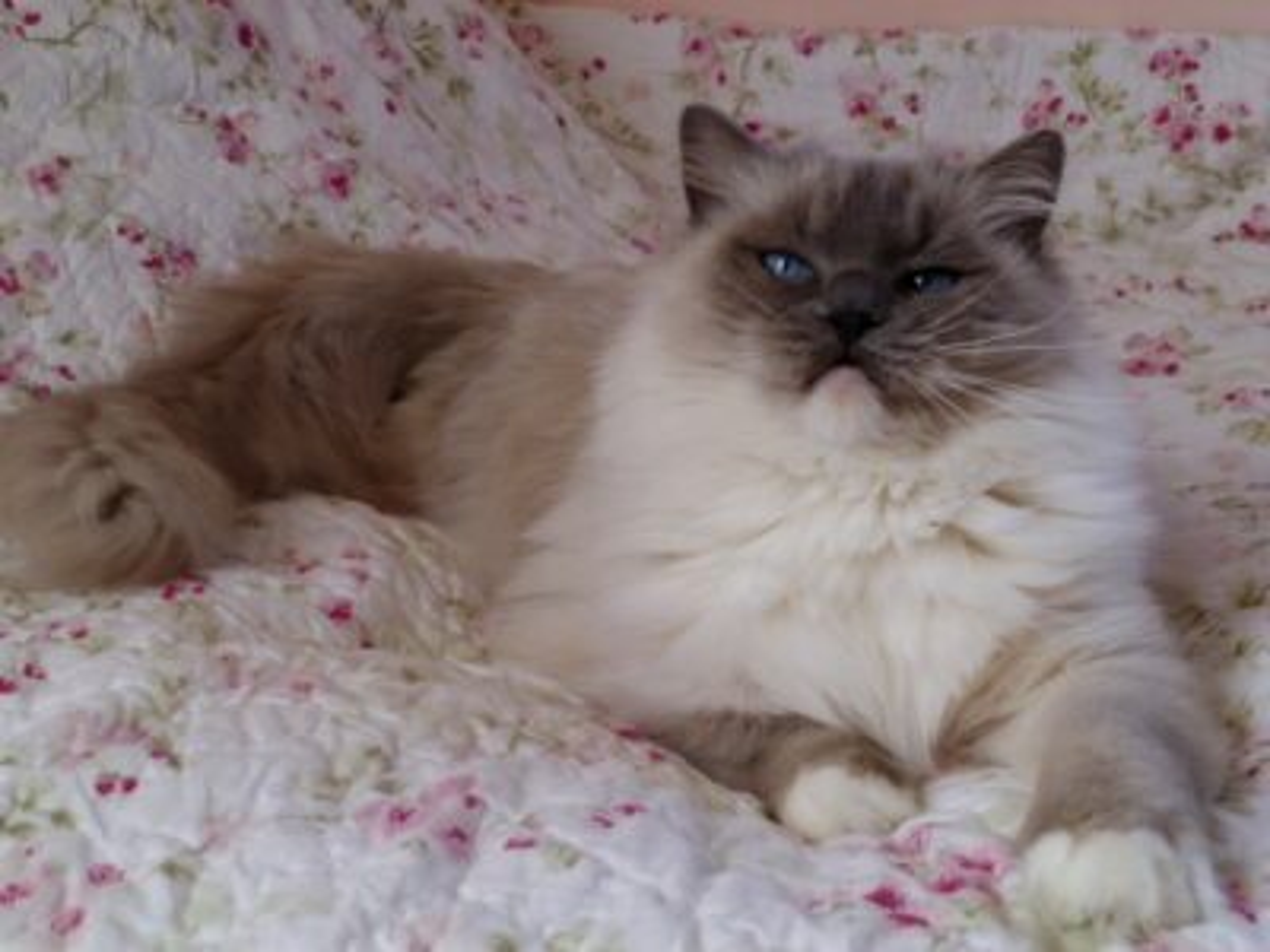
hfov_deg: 29.4
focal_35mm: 66
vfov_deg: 22.3
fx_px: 2421
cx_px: 635
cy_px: 476
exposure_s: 1/40
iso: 125
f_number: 4.2
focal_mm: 11.7
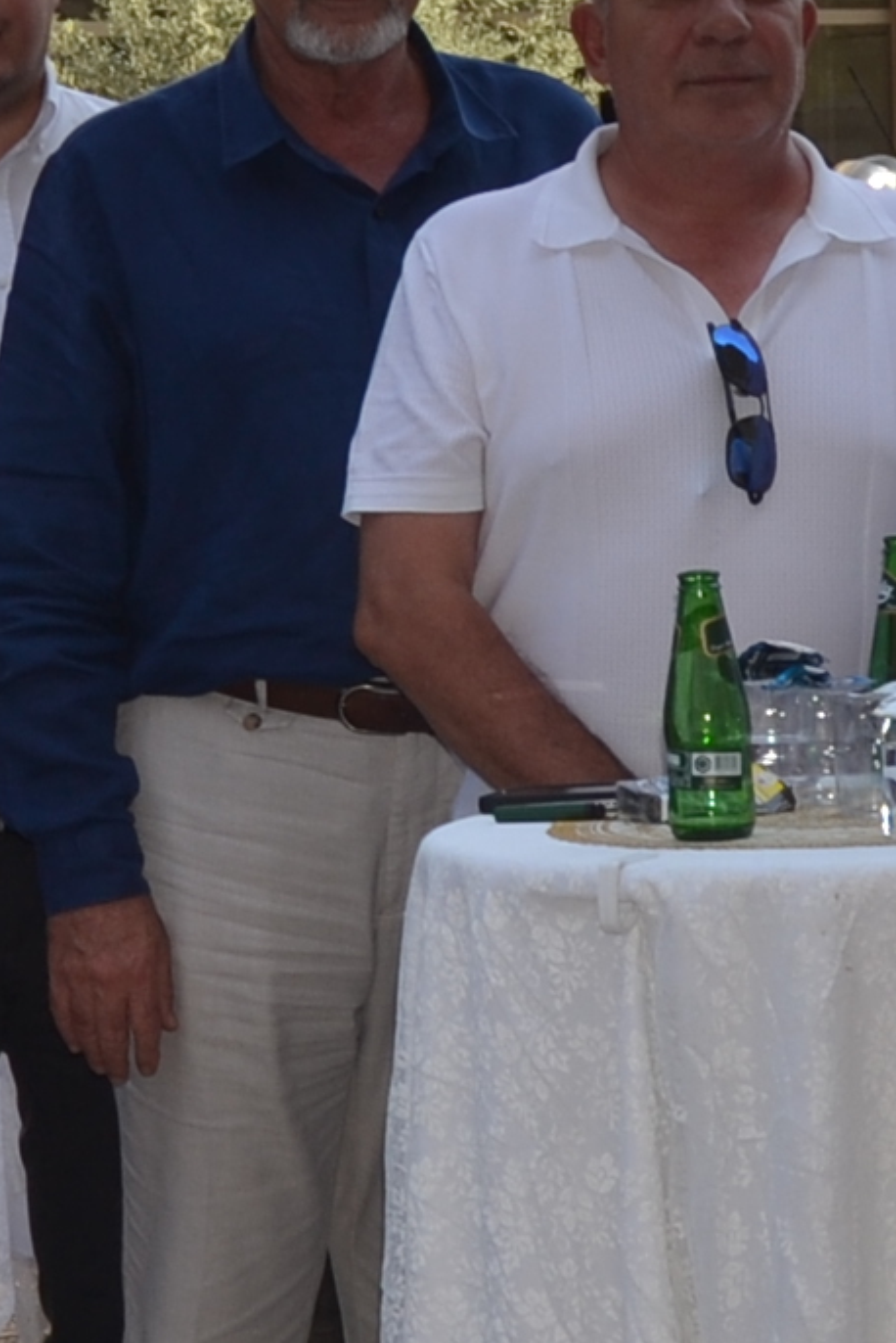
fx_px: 5352
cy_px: 601
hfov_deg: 9.4
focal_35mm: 144
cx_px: -272
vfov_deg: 14.3
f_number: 6.3
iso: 100
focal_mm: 19
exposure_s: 1/200
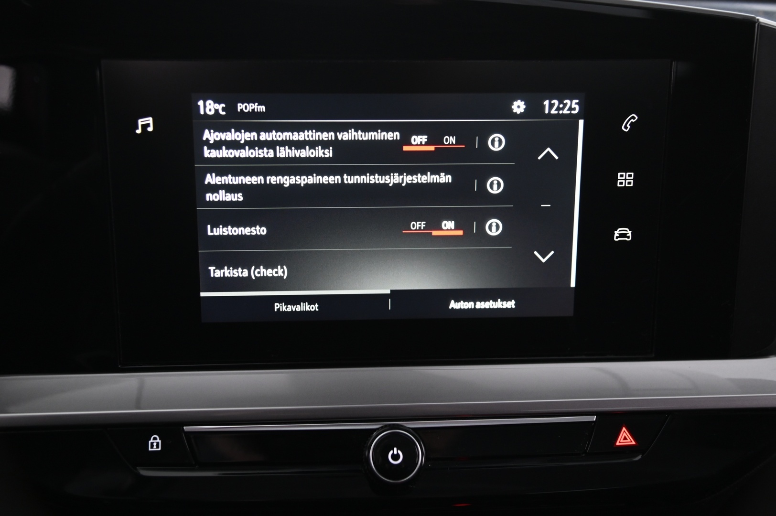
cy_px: 258
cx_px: 388
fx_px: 1077
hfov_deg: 39.6
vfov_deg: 26.9
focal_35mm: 50
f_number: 4
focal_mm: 50
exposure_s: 1/25
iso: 2000
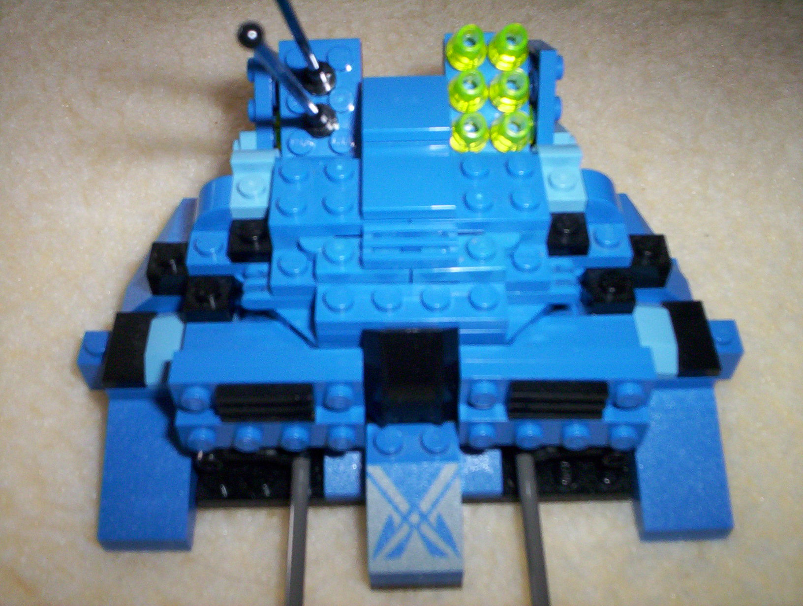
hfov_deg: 48.9
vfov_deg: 37.9
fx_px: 884
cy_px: 303
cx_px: 402
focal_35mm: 38
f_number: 4.5
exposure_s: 1/60
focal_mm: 4.99
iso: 140
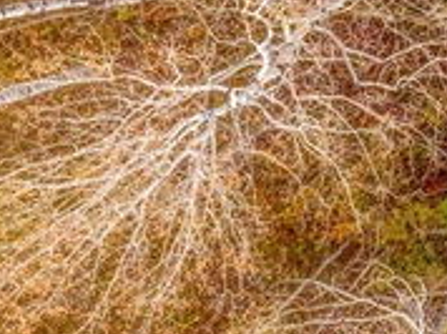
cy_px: -92
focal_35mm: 81
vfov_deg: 17.2
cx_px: 696
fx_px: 1045
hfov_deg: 20.3
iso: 100
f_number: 5.6
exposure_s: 1/60
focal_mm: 12.29
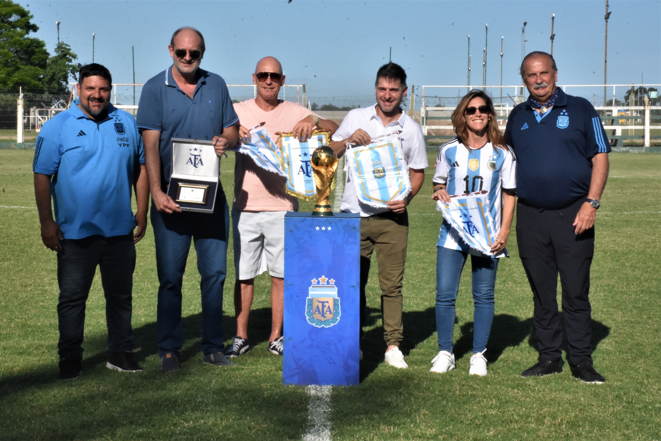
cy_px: 220
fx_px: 1542
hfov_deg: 24.2
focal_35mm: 84
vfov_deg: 16.3
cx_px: 330
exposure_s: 1/250
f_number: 32
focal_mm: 56
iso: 1000
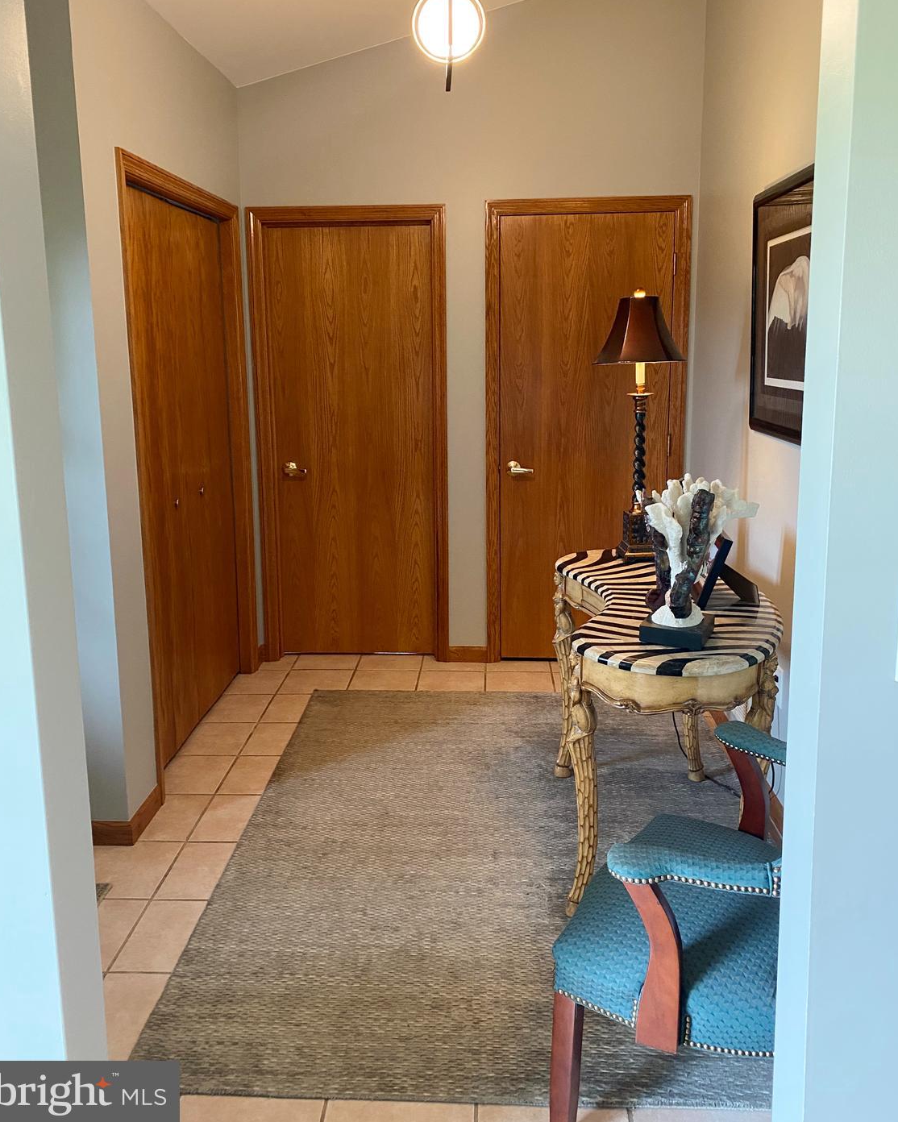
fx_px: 930
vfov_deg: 62.1
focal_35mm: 28
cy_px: 508
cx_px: 443
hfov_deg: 51.5
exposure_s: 1/60
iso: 320
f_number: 1.8
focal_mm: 4.25
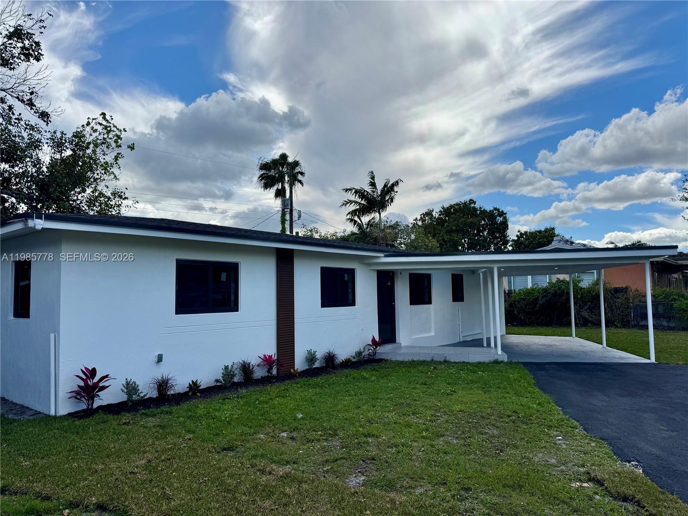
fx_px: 477
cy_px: 258
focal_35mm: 24
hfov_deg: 71.6
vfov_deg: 56.8
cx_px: 344
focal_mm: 6.76
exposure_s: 1/7092
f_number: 1.78
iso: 80
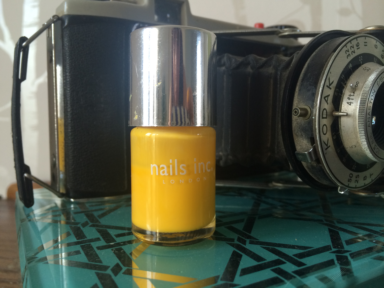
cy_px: 144
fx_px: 333
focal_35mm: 30
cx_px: 192
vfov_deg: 46.8
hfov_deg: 60.0
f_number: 2.2
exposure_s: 1/30
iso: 32
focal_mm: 4.12
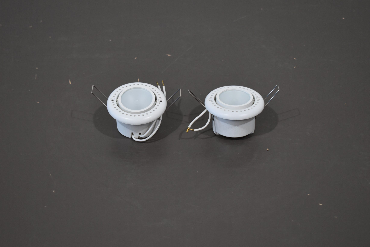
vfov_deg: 18.9
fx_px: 740
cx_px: 183
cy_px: 122
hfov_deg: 28.1
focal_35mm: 72
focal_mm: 46
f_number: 5.3
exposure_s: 1/250
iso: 800
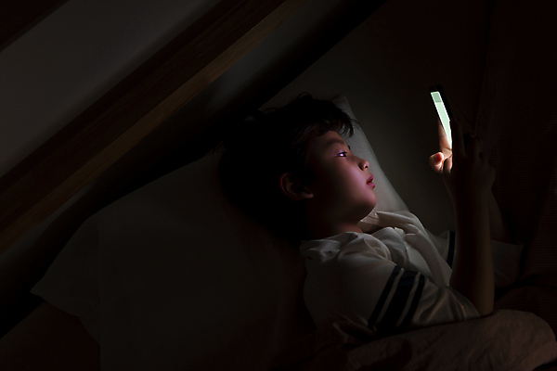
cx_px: 278
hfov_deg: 46.4
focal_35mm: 42
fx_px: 650
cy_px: 186
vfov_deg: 31.9
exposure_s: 1/60
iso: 500
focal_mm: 42
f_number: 2.8
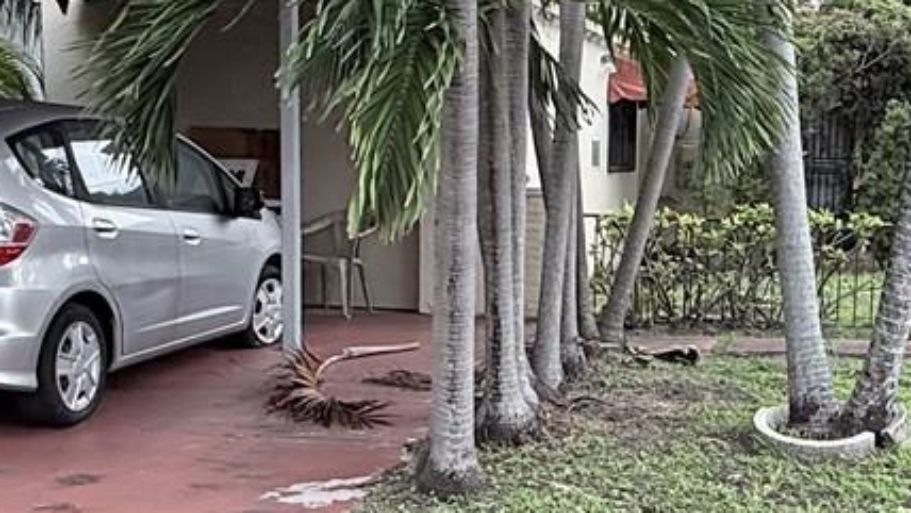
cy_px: 315
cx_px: 668
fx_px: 1377
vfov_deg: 21.1
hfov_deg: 35.9
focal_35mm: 57
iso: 64
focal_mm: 2.22
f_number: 2.2
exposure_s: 1/564
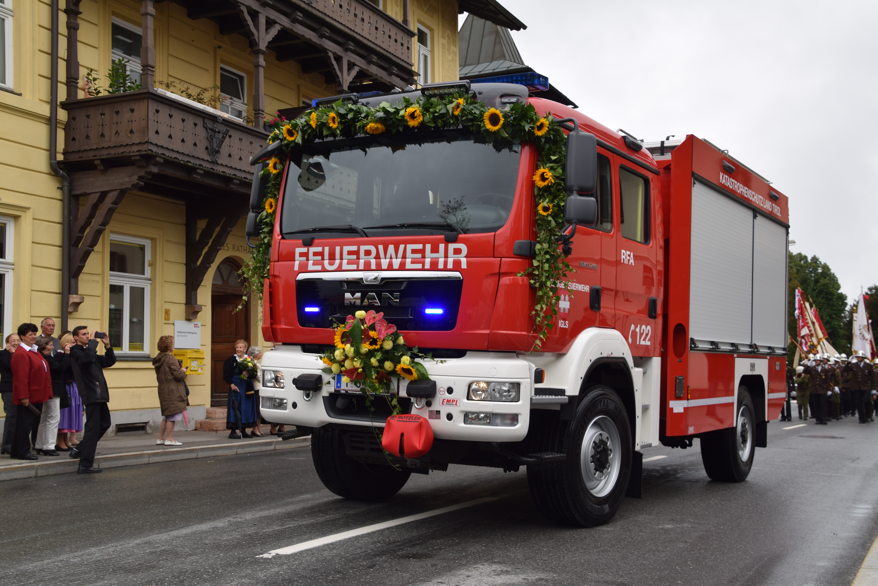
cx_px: 439
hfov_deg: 47.9
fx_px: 988
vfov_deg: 33.0
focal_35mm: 40
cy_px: 293
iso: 100
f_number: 8
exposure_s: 1/200
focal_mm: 27
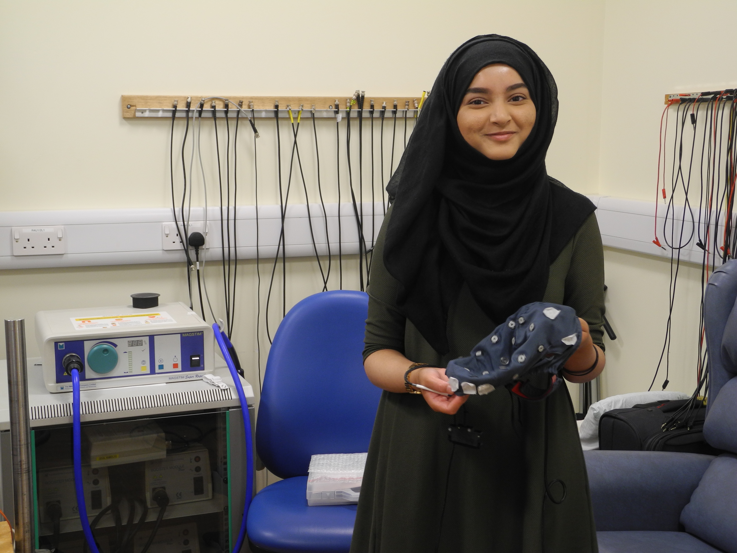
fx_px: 1065
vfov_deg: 29.1
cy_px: 276
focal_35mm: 50
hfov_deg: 38.2
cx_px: 368
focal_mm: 10.7
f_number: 3.5
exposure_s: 1/30
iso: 140
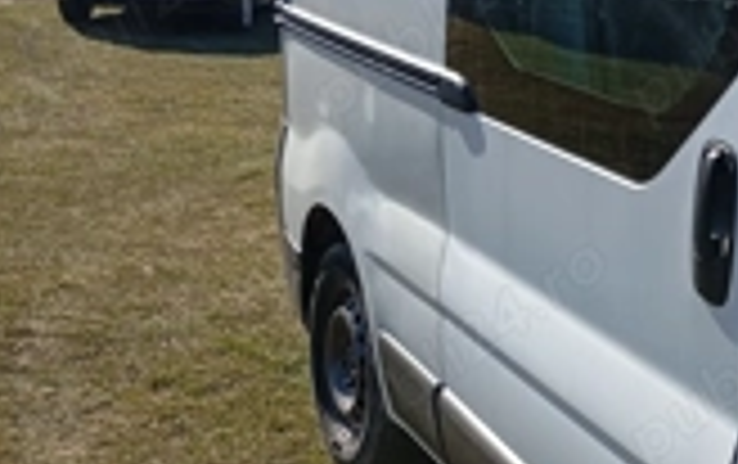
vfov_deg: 17.9
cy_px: 423
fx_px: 1450
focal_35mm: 72
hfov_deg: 27.8
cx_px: 616
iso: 101
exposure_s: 1/531
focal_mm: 4.27
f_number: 1.8
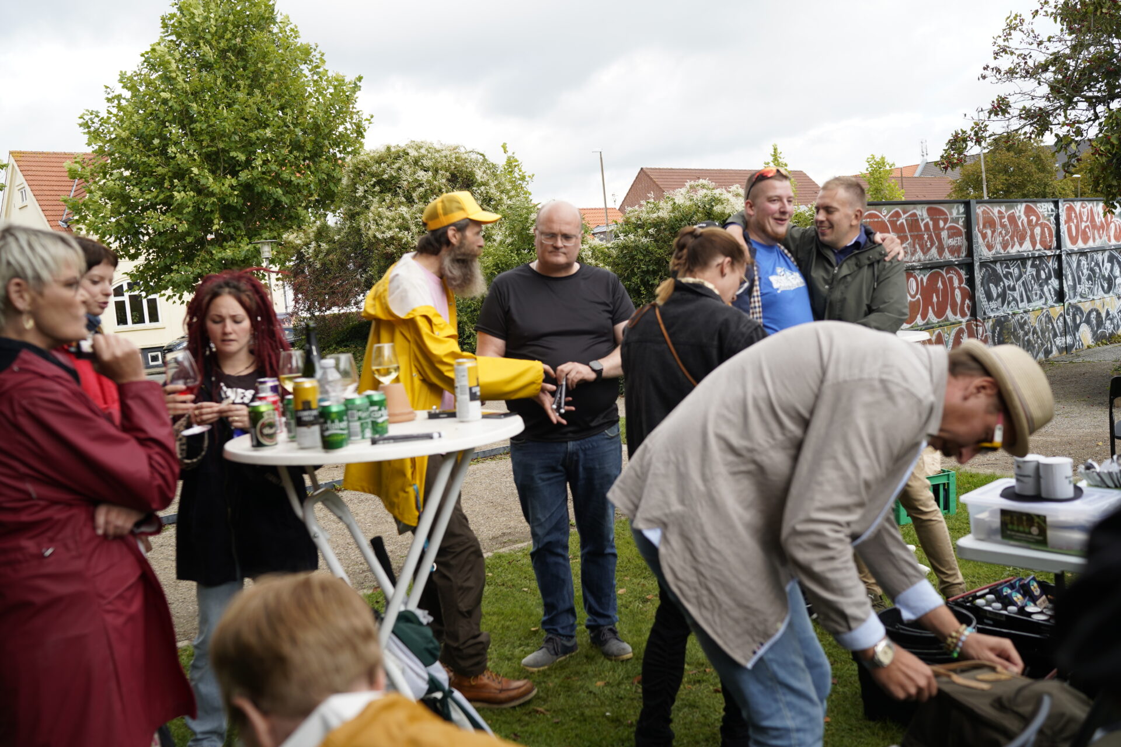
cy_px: 374
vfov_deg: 37.9
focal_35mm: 35
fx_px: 1090
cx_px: 560
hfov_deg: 54.4
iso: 100
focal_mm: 35
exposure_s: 1/400
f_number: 3.2
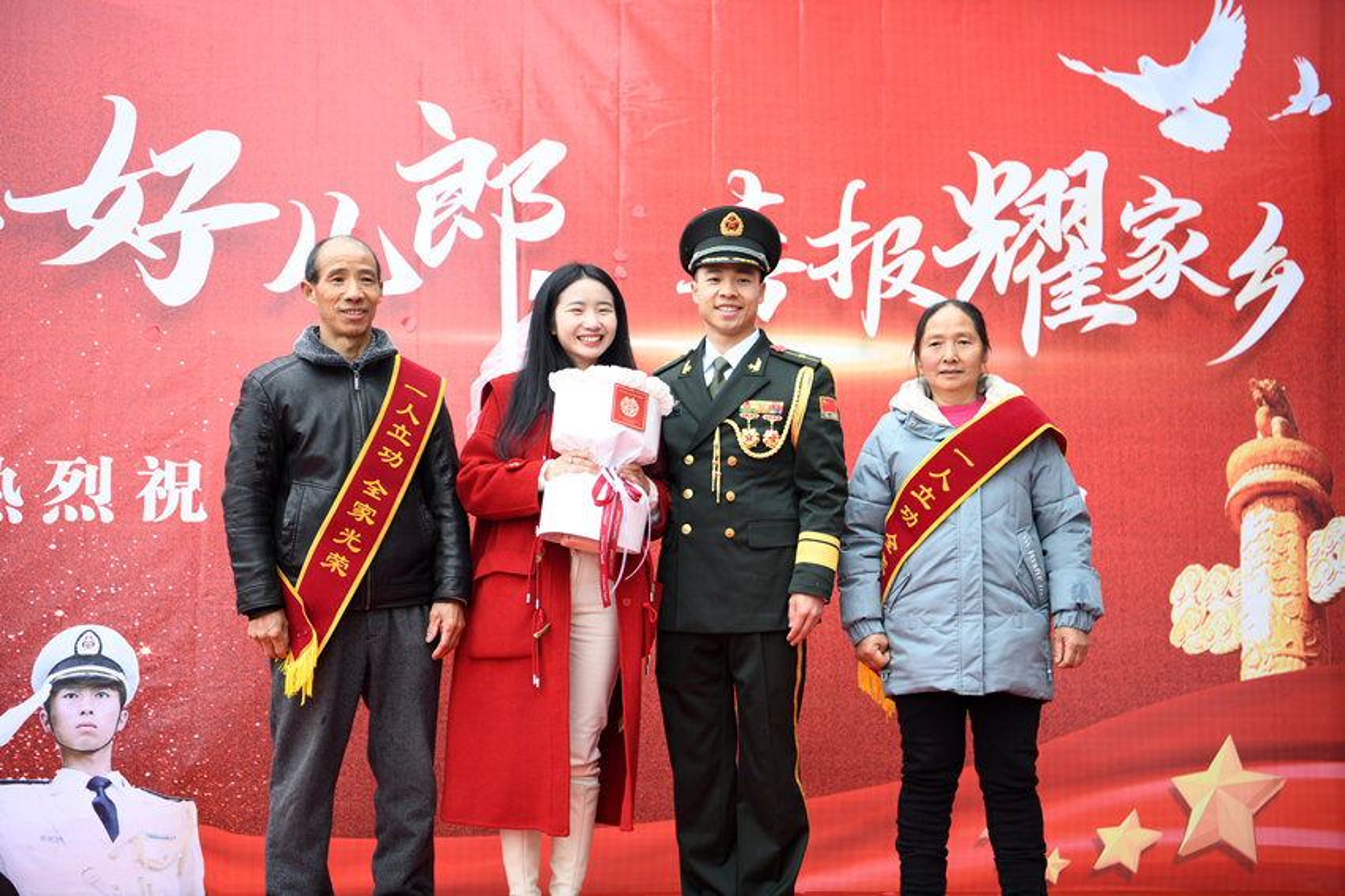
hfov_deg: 39.6
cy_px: 448
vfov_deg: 27.0
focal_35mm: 50
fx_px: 1867
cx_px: 672
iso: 125
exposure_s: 1/100
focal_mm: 50
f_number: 2.8
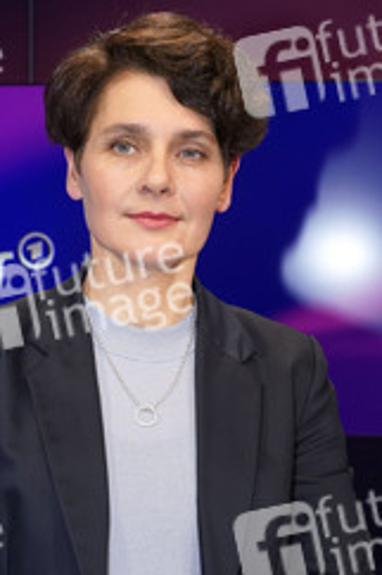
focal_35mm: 71
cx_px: 140
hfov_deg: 19.1
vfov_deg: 28.1
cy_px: 418
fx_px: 1132
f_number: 5.6
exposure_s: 1/125
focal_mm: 43
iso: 2000
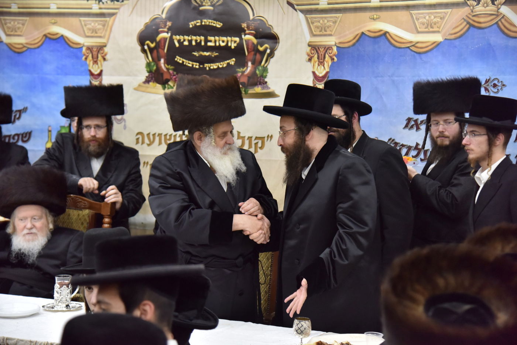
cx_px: 258
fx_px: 948
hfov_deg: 30.5
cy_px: 172
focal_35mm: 66
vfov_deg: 20.6
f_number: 4
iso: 2000
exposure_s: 1/200
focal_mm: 66
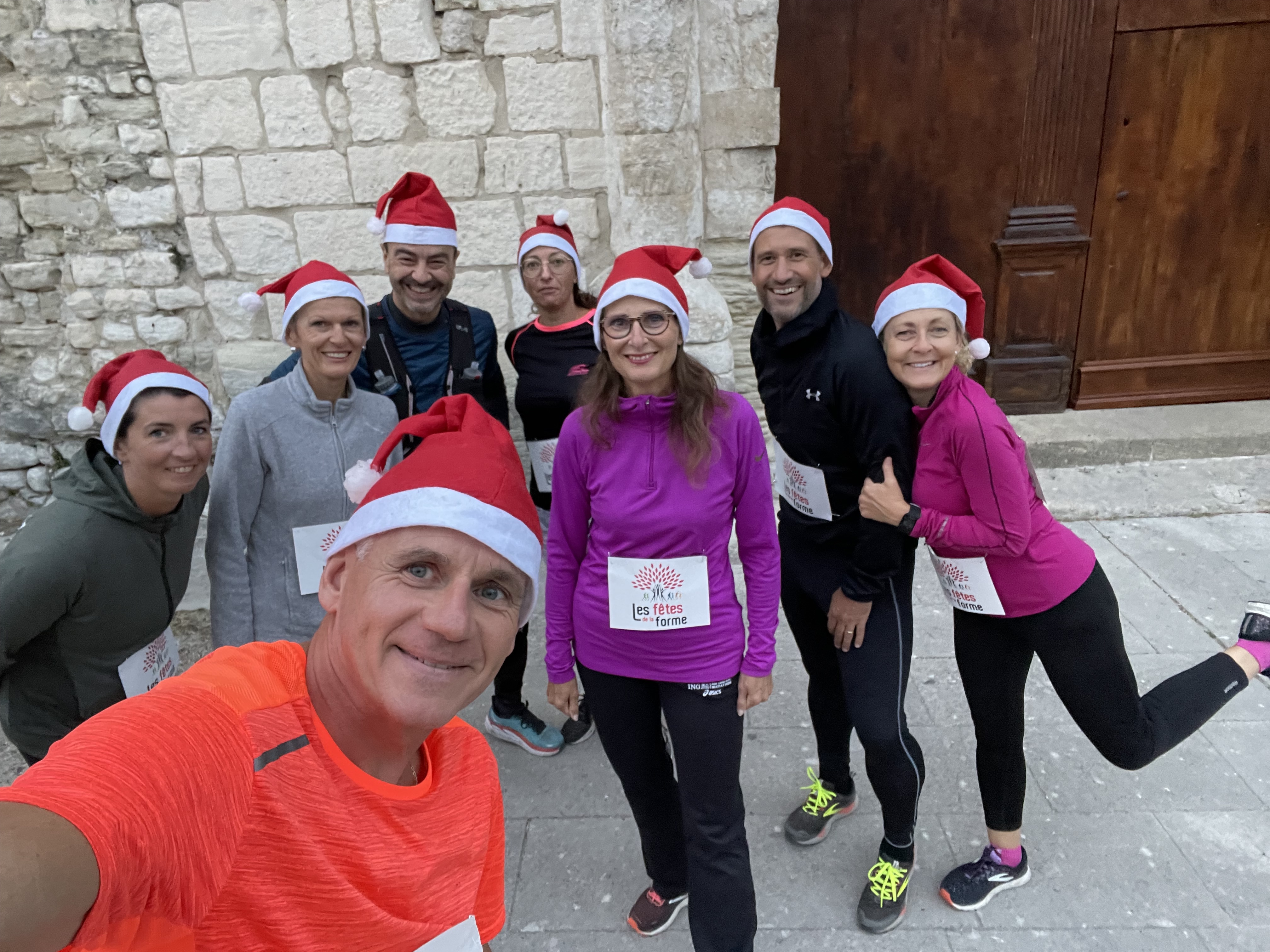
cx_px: 635
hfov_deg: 73.9
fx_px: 844
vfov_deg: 58.9
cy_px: 476
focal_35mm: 23
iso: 320
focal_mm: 2.71
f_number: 2.2
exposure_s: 1/60
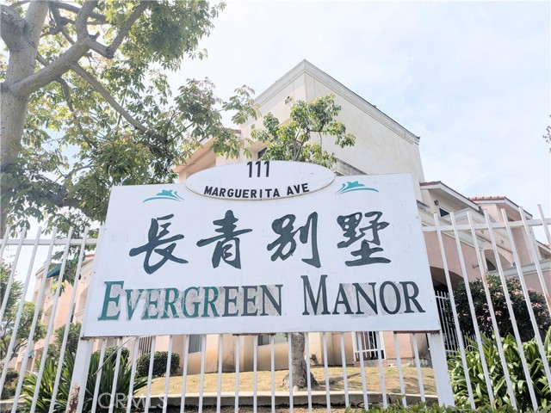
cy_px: 206
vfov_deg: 54.9
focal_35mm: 25
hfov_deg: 69.4
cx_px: 276
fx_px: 398
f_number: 1.89
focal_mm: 5.43
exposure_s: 1/2959
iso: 48
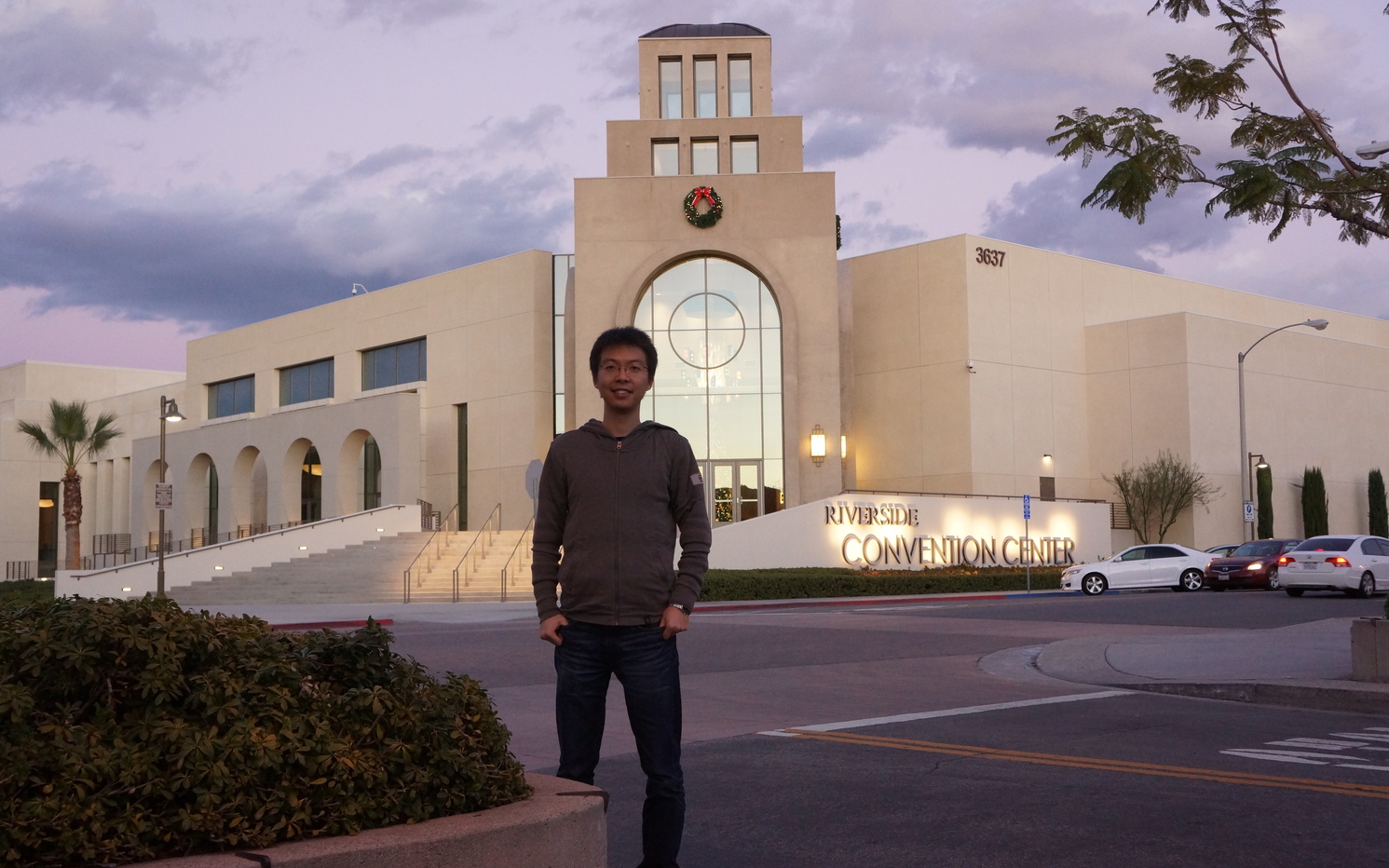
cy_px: 440
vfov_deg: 31.3
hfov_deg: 48.2
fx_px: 1552
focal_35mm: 41
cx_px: 692
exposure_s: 1/80
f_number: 5.6
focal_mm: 27
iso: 1600
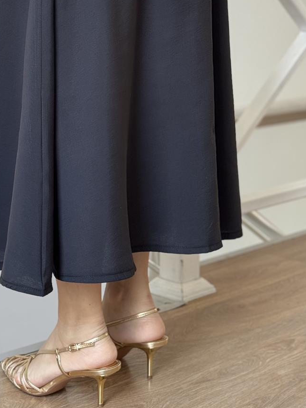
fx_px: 1049
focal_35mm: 89
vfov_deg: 21.5
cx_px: 96
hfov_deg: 16.5
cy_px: 33
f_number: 1.78
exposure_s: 1/121
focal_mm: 6.76
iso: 80
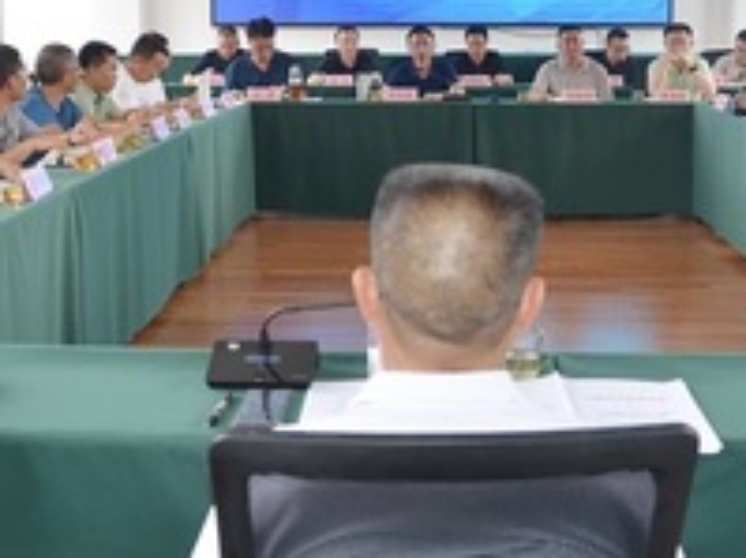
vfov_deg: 27.7
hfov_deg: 36.8
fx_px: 1120
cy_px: 154
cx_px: 382
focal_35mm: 52
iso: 280
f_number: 3.5
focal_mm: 18
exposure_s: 1/125
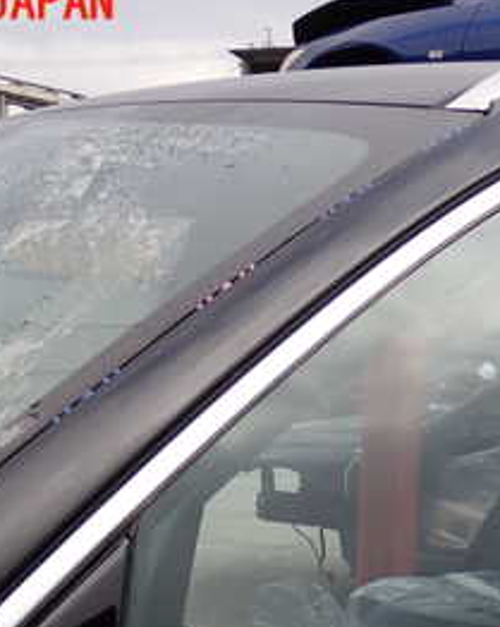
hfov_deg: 17.9
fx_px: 1575
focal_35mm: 85
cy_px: 512
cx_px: 397
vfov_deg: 22.2
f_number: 3.5
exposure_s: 1/320
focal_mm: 6.83
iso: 100
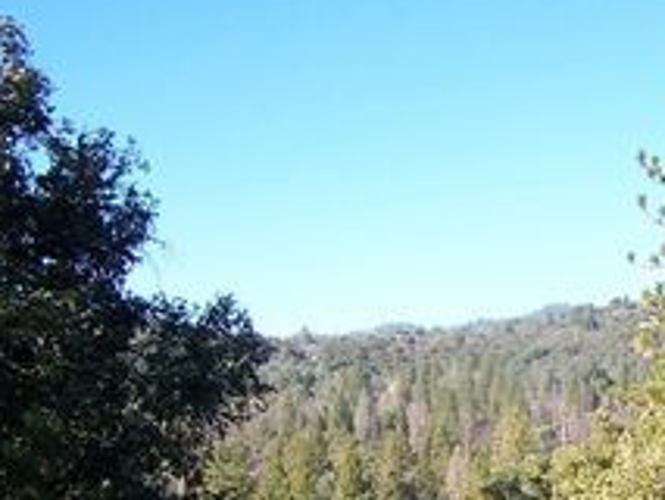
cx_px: 721
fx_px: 1711
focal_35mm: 89
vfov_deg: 16.4
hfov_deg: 21.0
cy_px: 442
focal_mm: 6.3
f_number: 2.8
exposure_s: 1/350
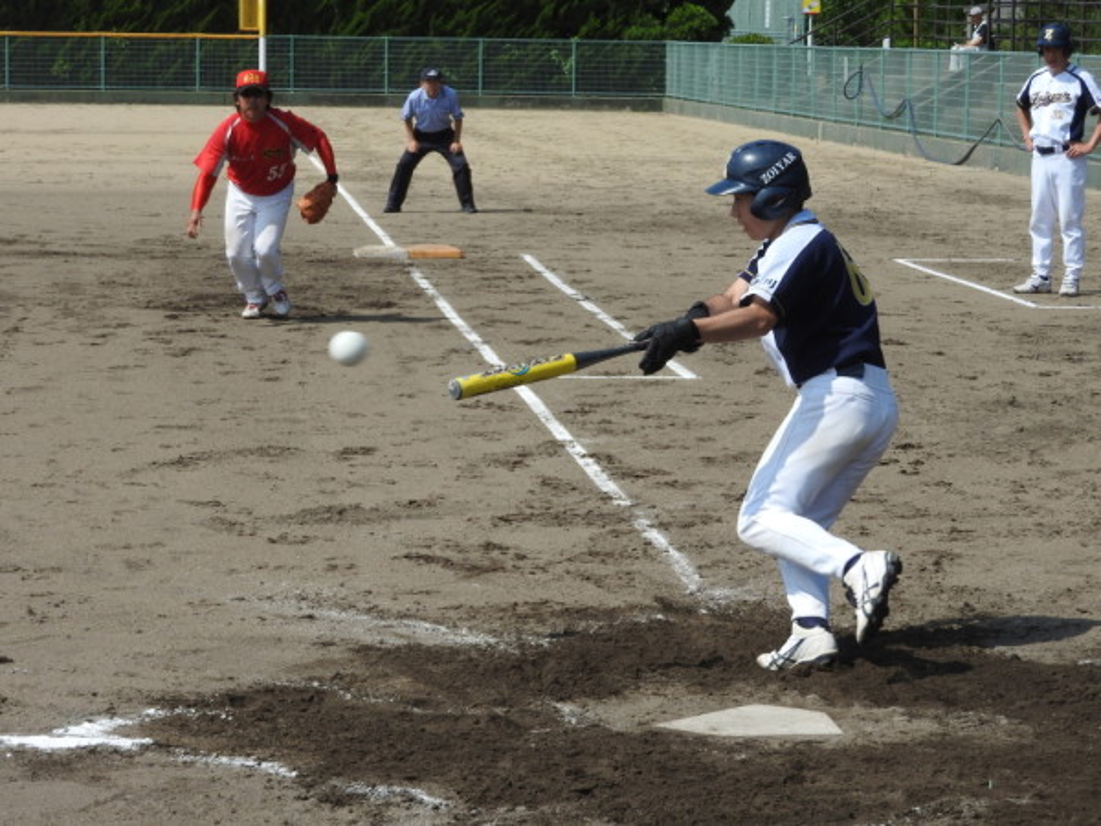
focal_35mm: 115
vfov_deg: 12.9
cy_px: 413
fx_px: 3658
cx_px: 550
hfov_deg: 17.1
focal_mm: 20.6
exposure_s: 1/800
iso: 100
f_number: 5
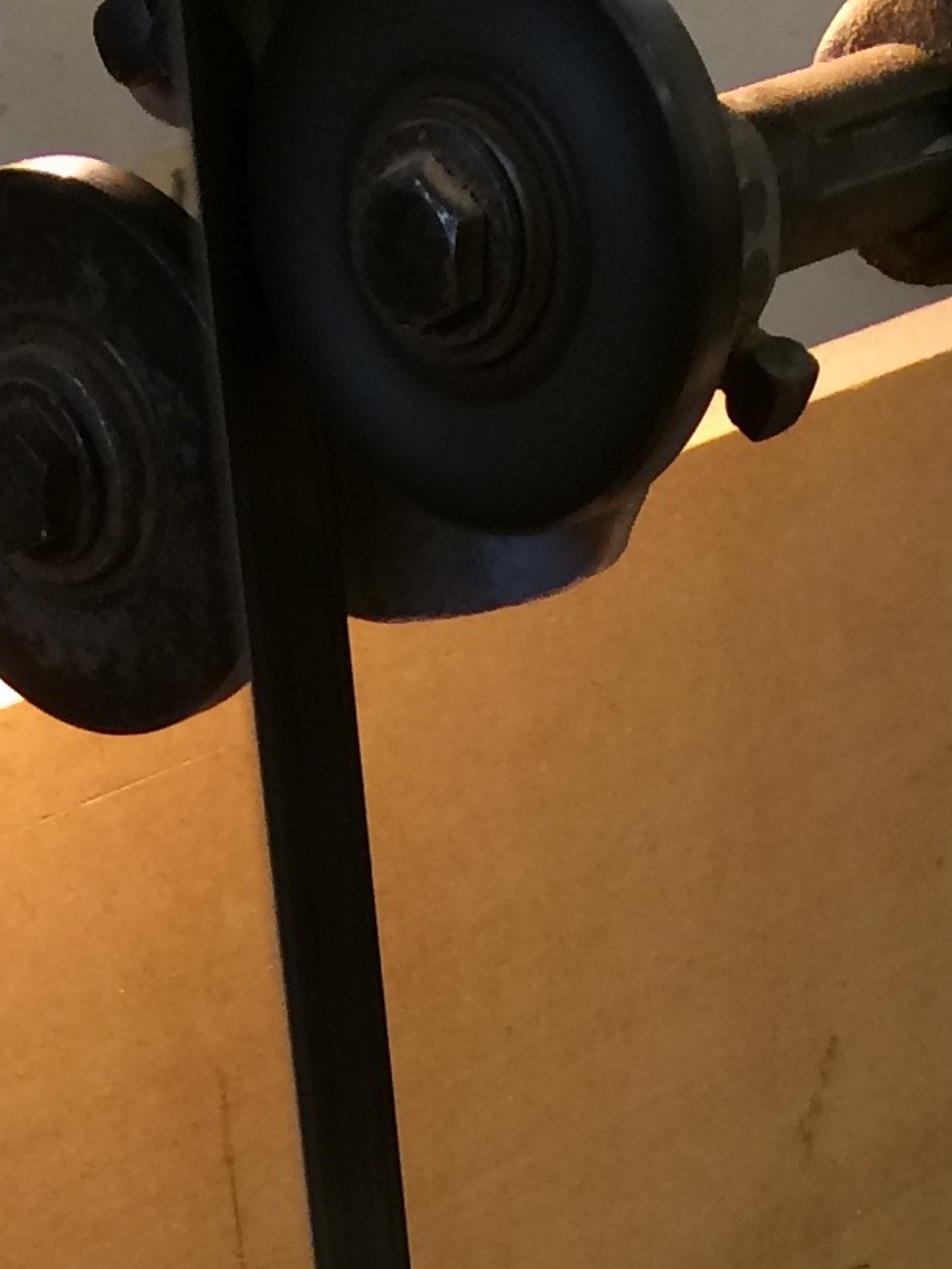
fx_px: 4254
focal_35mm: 116
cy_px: 2456
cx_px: 583
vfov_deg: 14.4
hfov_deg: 12.8
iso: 64
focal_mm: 4.15
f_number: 2.2
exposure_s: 1/30
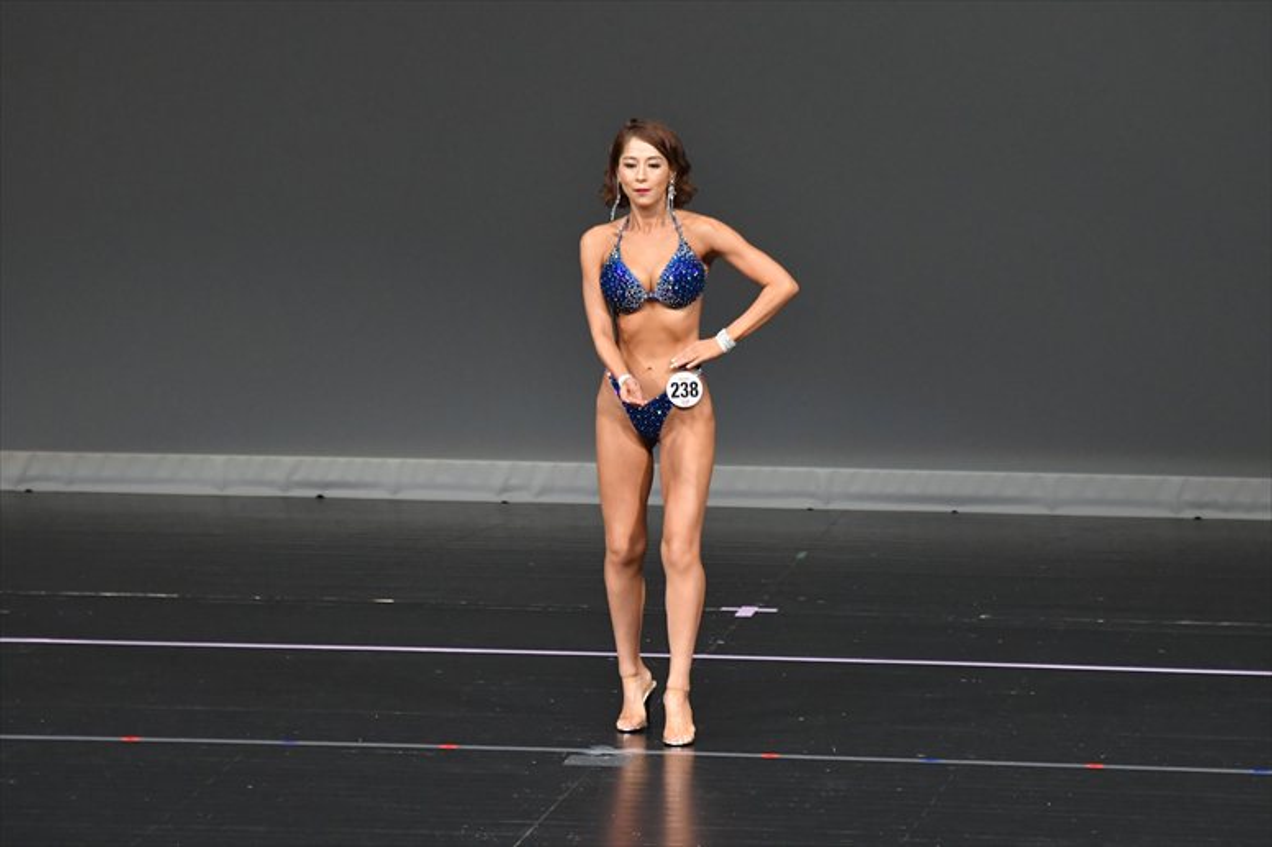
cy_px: 424
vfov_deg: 4.6
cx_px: 636
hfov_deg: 6.9
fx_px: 10595
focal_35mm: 300
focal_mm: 200
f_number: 5.6
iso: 4000
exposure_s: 1/400
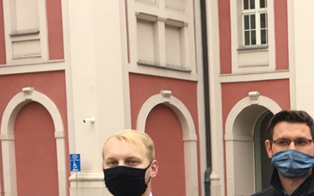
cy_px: 273
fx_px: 864
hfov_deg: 19.2
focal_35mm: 101
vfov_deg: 12.5
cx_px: 398
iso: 32
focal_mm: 4.15
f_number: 2.2
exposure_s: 1/50
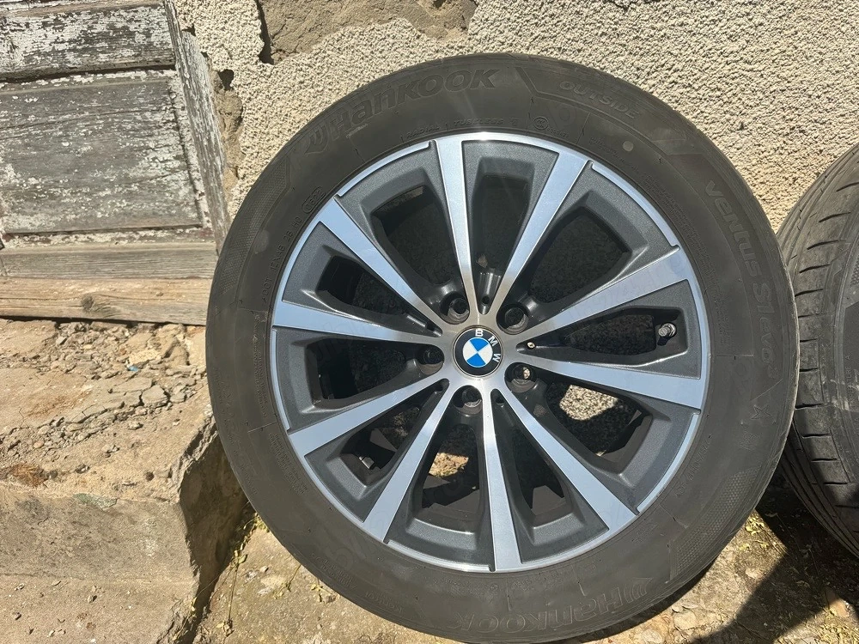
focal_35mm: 24
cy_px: 322
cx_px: 430
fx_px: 596
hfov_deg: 71.6
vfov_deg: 56.8
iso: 80
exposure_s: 1/6410
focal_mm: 6.76
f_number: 1.78
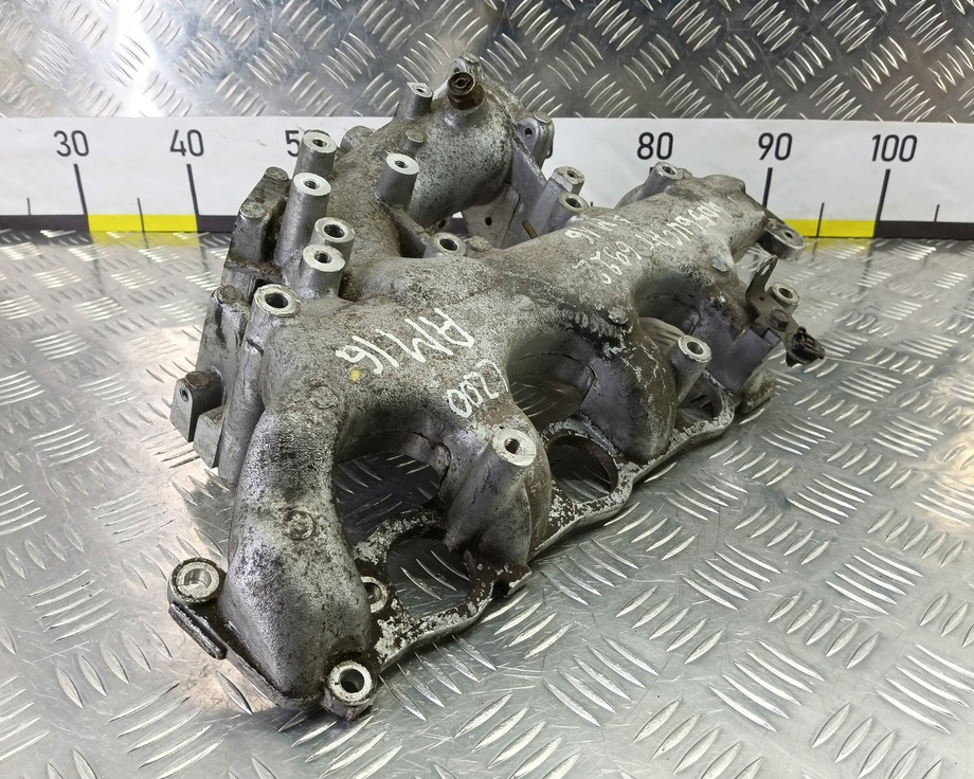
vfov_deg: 56.8
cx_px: 494
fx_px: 721
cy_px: 388
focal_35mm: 25
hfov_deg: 68.1
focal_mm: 4.11
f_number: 1.6
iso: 153
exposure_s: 1/50
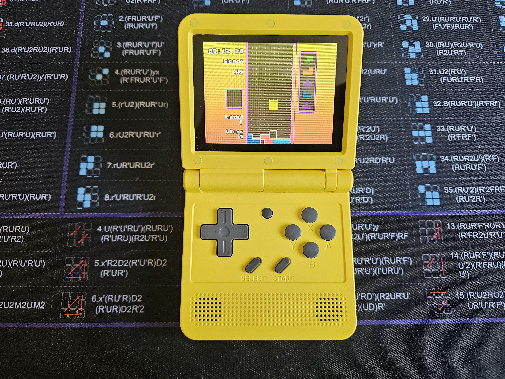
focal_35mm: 23
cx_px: 252
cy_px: 190
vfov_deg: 58.9
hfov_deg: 73.9
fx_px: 336
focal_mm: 5.4
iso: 250
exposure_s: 1/100
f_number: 1.8
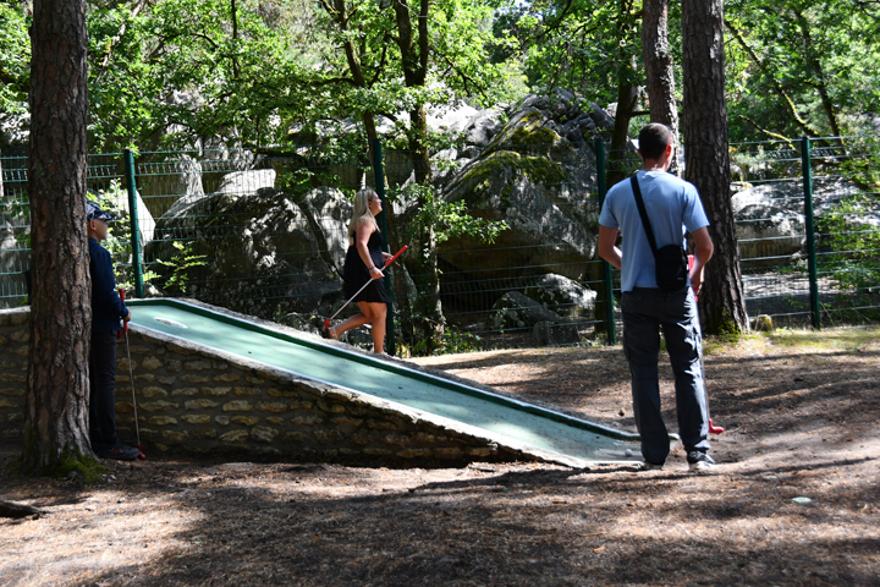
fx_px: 1467
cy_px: 282
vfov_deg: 22.6
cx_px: 412
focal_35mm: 60
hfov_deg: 33.4
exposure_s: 1/250
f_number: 5.6
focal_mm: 36
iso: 220
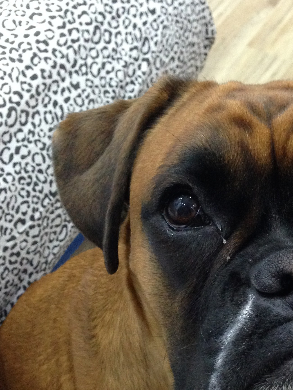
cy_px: 295
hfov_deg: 23.2
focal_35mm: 62
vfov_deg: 30.6
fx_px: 700
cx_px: 247
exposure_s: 1/20
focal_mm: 4.12
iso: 320
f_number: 2.4
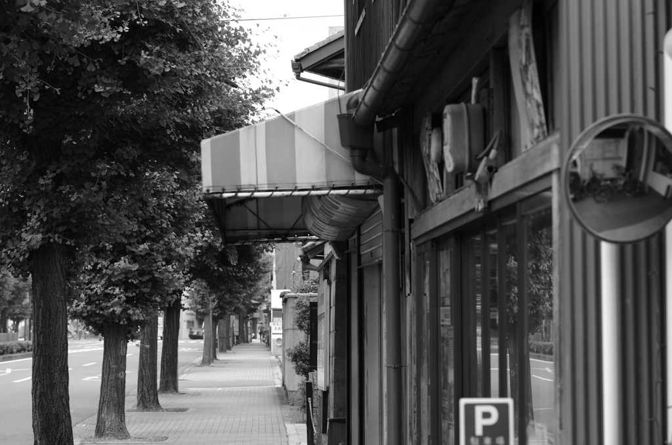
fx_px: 1956
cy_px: 222
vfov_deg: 13.0
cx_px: 336
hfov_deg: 19.5
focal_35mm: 105
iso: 100
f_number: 5
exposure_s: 1/160
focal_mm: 70
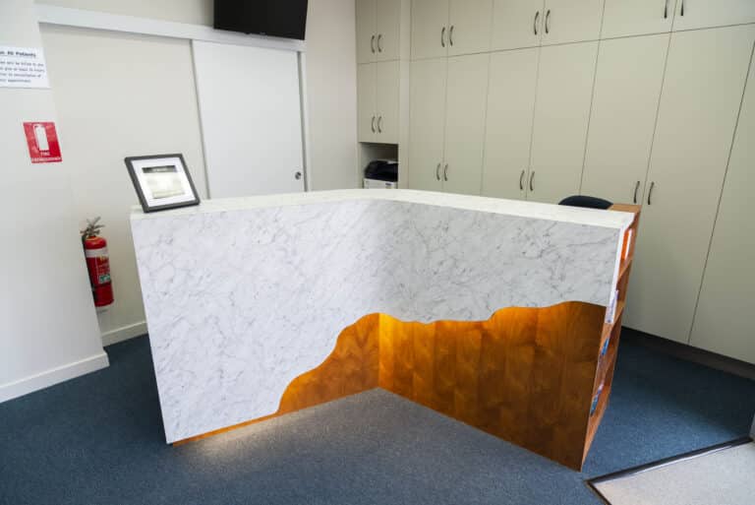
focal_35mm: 21
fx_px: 441
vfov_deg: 59.6
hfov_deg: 81.2
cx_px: 378
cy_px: 252
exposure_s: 1/50
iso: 400
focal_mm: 21
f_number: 7.1
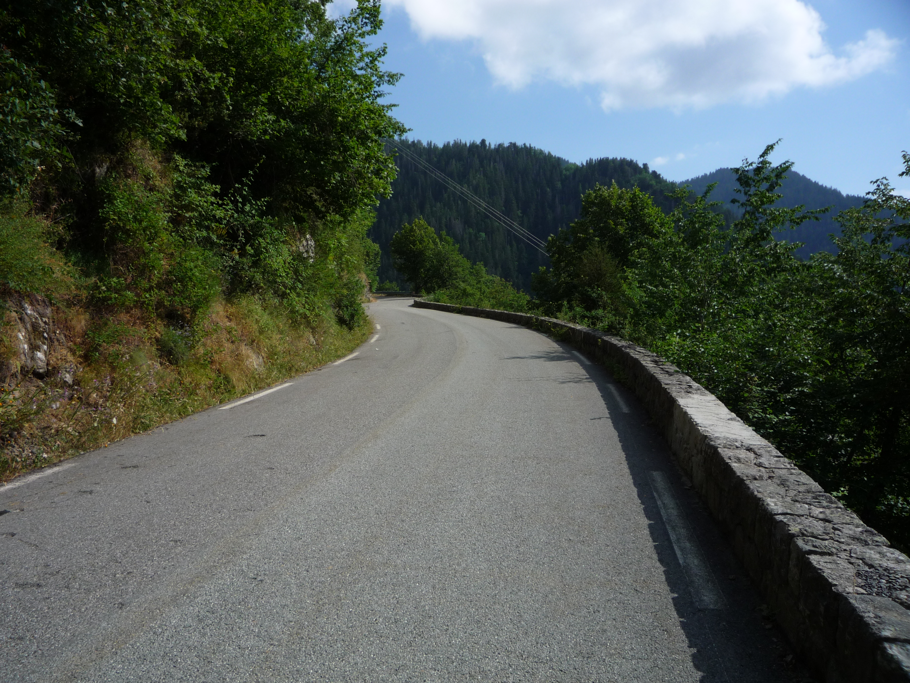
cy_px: 342
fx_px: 789
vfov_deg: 46.8
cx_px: 455
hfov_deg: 60.0
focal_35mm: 30
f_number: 5.6
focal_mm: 5.2
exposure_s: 1/500
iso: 100
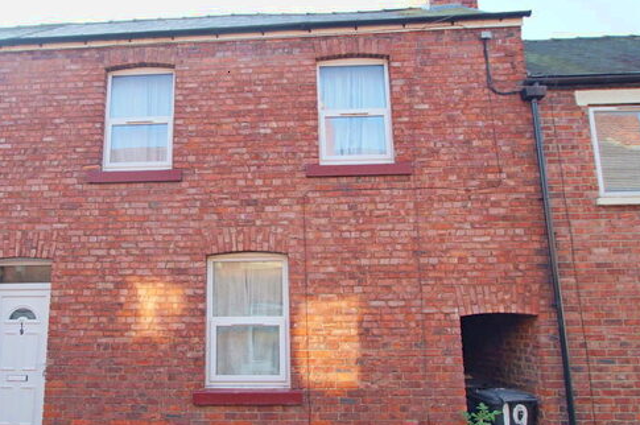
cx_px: 249
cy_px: 230
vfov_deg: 49.4
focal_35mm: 26
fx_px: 462
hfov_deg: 68.6
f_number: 5.6
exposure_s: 1/125
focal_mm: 12
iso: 100
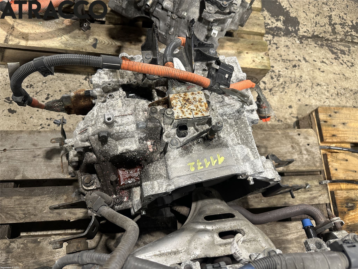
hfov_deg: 71.6
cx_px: 179
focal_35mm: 24
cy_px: 134
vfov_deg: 56.8
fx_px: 248
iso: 160
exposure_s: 1/100
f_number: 1.78
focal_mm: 6.86
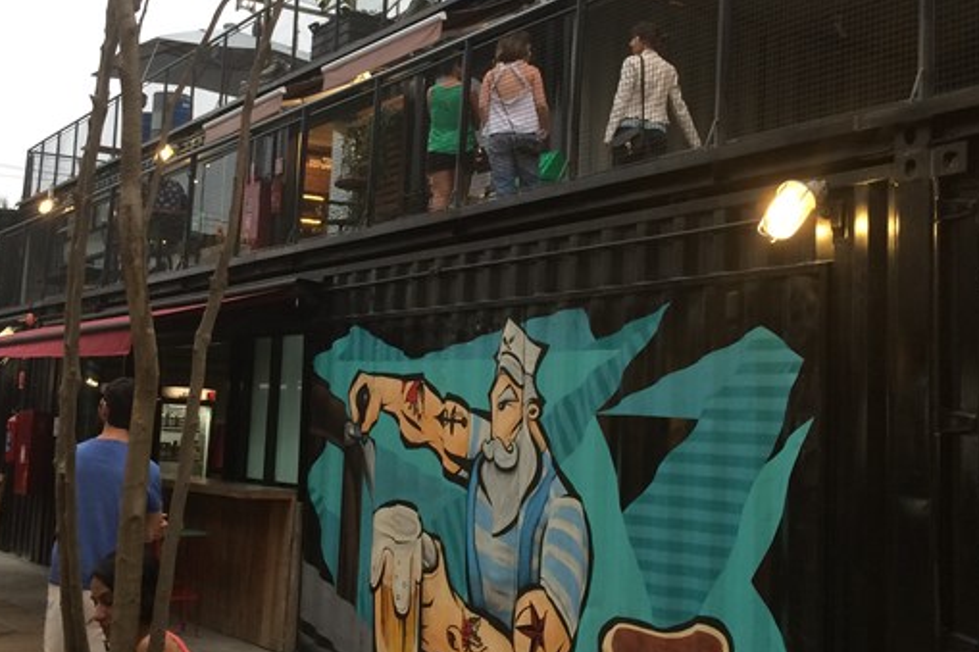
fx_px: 1386
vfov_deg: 26.4
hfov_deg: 38.9
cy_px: 272
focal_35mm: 51
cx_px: 464
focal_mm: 4.15
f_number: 2.2
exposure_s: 1/30
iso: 64
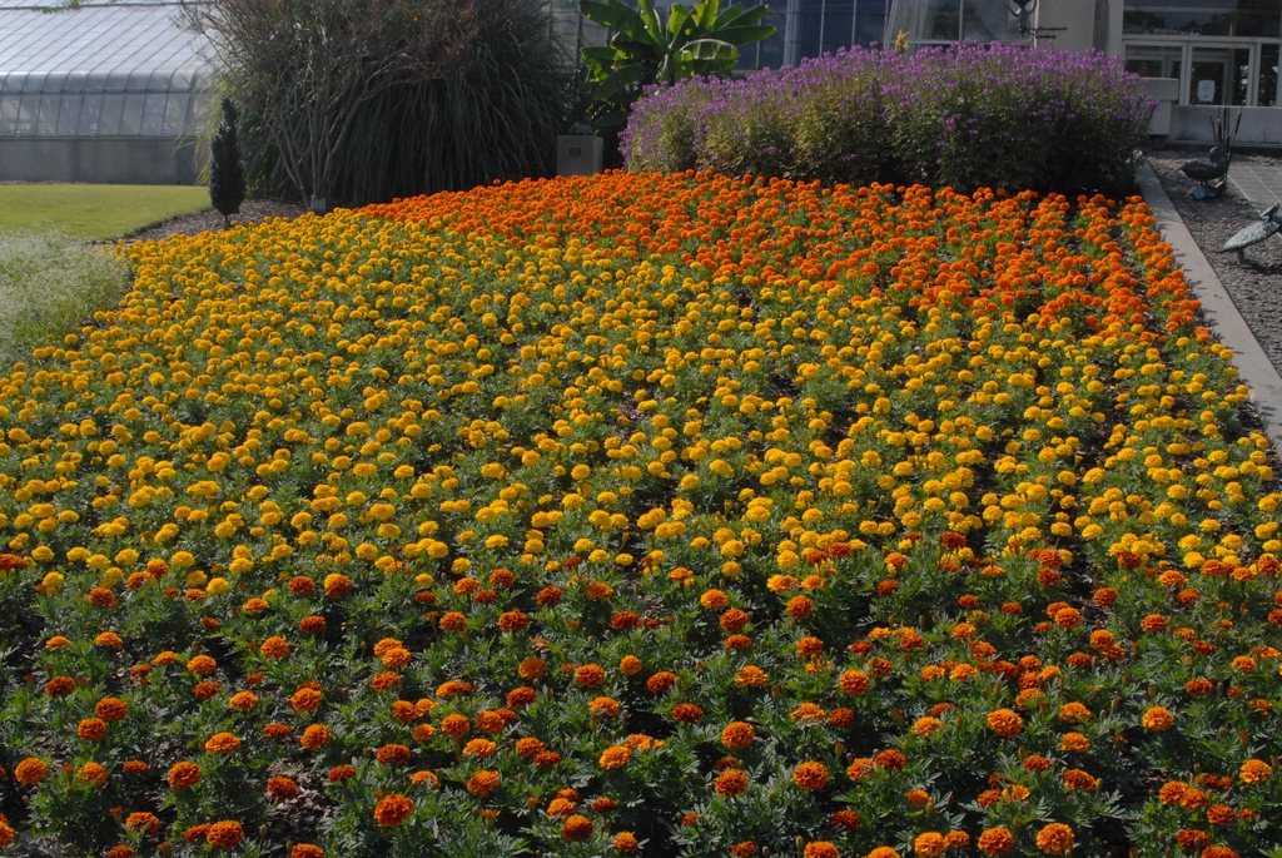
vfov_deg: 32.0
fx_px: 1497
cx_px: 641
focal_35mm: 42
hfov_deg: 46.4
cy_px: 429
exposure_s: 1/350
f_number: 10
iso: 400
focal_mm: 28
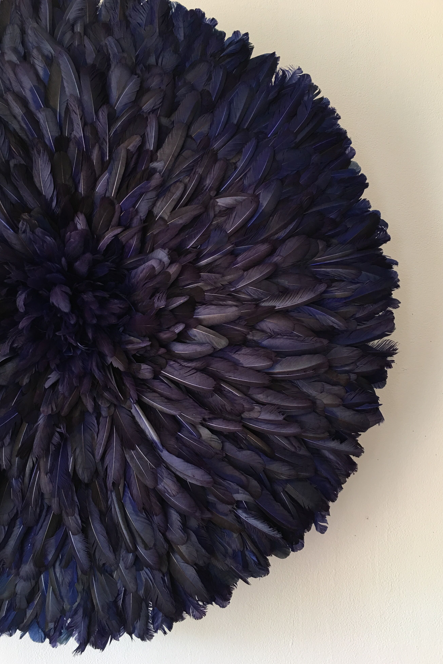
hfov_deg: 42.3
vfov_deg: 60.3
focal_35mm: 31
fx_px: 572
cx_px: 221
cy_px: 327
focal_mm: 4.15
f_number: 2.2
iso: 40
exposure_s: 1/17
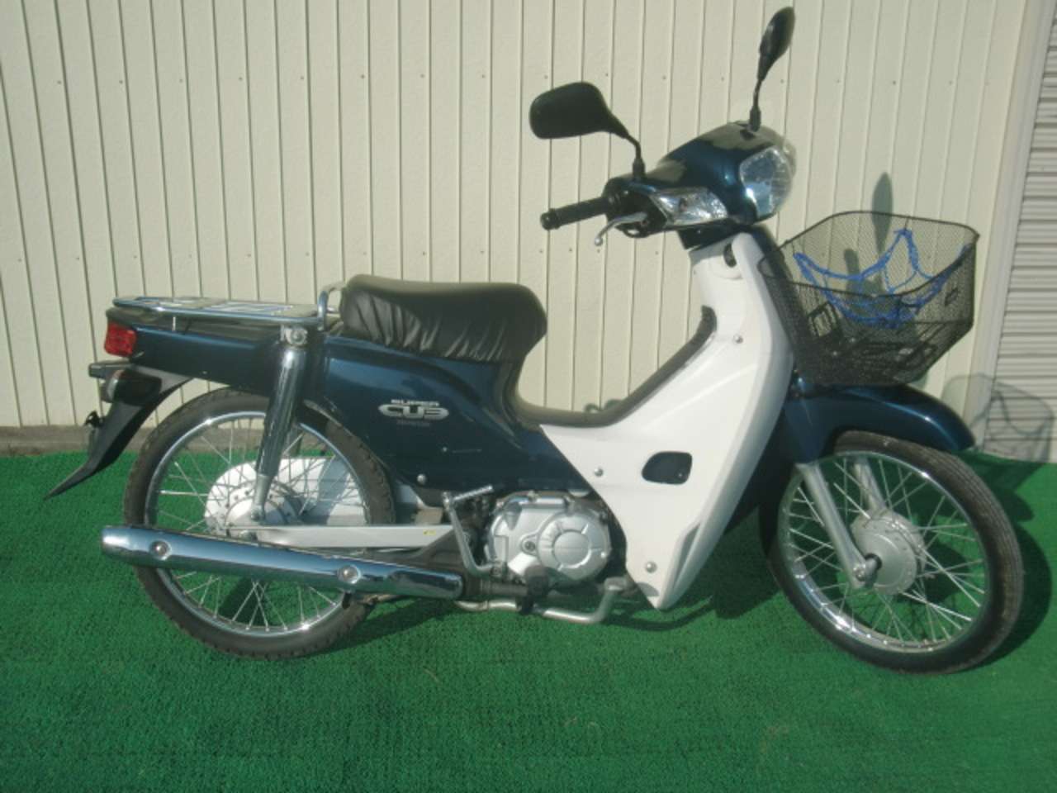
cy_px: 396
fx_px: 1160
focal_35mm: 38
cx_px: 528
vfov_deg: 37.7
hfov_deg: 49.0
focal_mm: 6.66
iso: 64
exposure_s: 1/250
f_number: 8.9
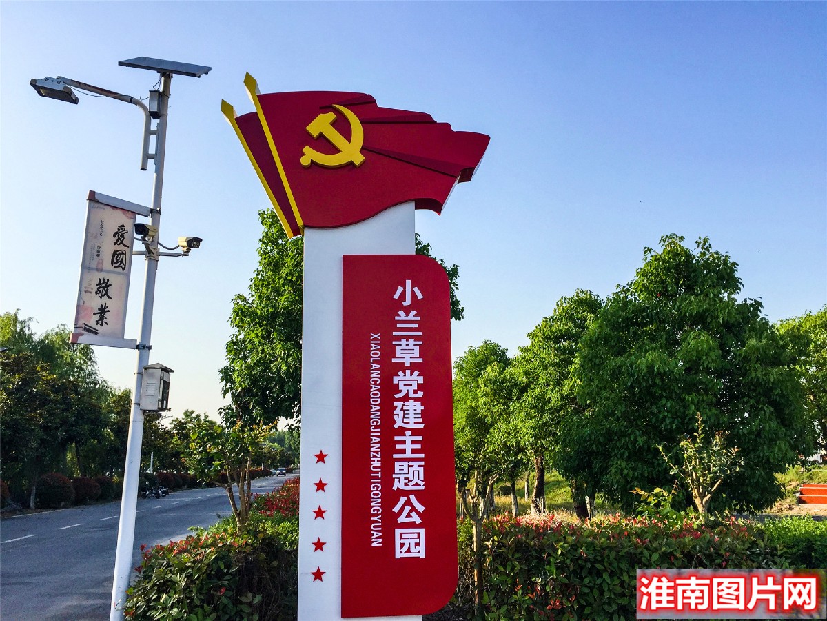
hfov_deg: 61.7
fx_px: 693
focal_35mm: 29
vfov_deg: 48.2
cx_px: 414
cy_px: 310
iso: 32
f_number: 2.2
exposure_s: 1/1364
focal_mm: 4.15
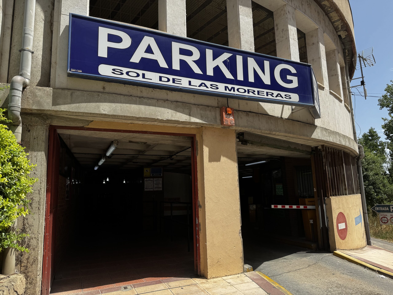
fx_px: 272
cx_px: 196
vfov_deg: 56.8
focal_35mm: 24
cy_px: 148
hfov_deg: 71.6
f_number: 1.78
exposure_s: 1/3802
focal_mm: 6.76
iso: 80
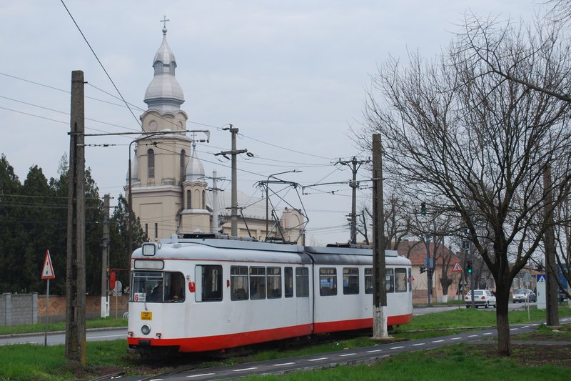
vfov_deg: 25.0
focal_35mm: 54
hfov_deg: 36.9
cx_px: 286
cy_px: 190
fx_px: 856
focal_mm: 36
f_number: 5.6
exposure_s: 1/125
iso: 100
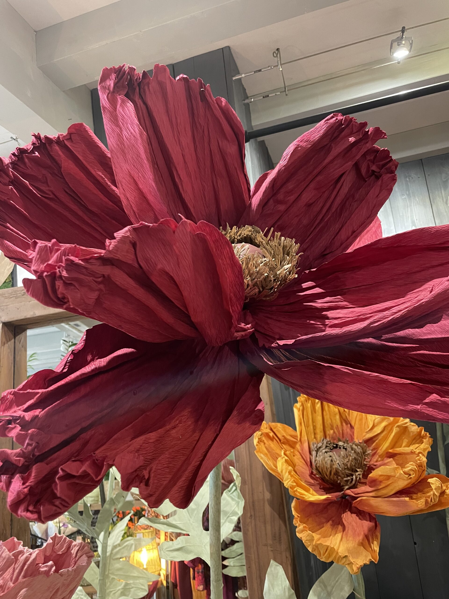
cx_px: 224
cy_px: 300
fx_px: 450
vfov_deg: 67.3
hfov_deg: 53.1
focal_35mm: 26
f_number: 1.6
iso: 500
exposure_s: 1/41
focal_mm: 4.2
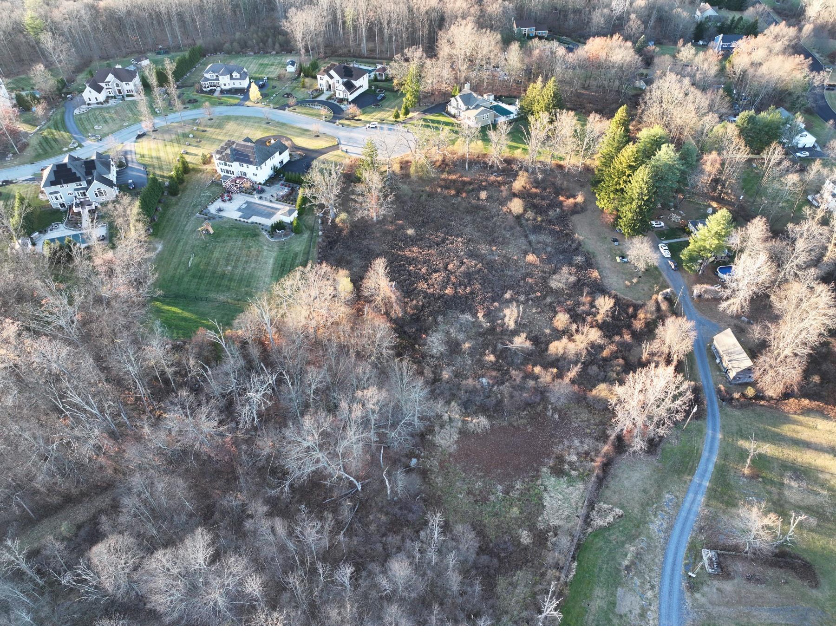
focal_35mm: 24
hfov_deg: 71.6
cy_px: 313
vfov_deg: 56.8
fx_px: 579
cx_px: 418
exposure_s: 1/60
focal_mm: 12.29
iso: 100
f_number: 2.8
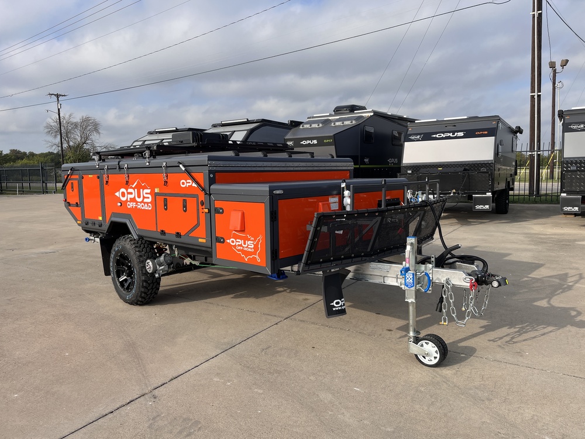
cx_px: 292
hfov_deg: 67.3
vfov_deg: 53.1
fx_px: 439
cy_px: 220
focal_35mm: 26
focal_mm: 5.1
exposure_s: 1/2825
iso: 50
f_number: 1.6
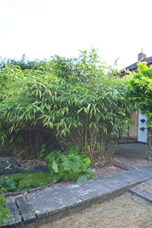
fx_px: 146
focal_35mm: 23
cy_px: 114
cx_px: 170
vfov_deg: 76.1
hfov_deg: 42.5
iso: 100
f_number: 4.5
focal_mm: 10
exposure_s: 1/80
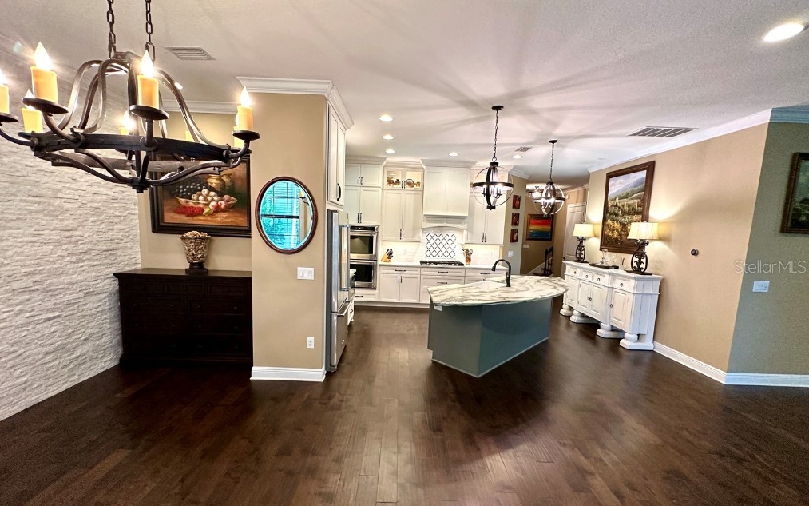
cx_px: 401
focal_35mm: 15
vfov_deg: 74.7
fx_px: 331
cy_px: 266
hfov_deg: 101.5
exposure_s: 1/120
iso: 320
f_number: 2.2
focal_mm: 2.22
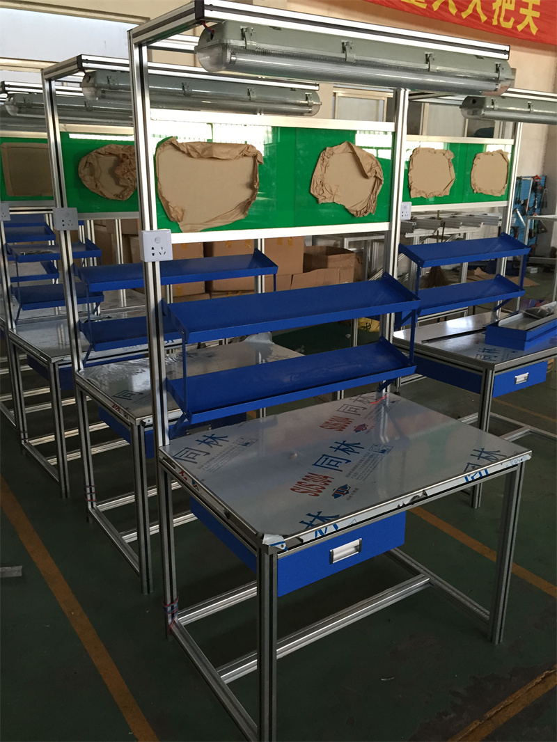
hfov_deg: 48.2
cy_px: 371
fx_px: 622
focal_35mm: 29
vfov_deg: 61.6
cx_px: 278
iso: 125
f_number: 2.2
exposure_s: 1/30
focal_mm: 4.15
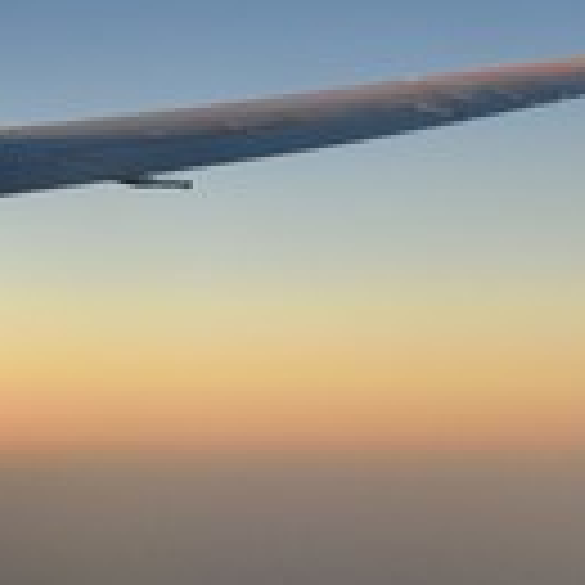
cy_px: 288
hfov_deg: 14.2
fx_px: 2313
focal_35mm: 121
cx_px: 580
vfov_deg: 14.4
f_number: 6.3
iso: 800
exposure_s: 1/125
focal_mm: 44
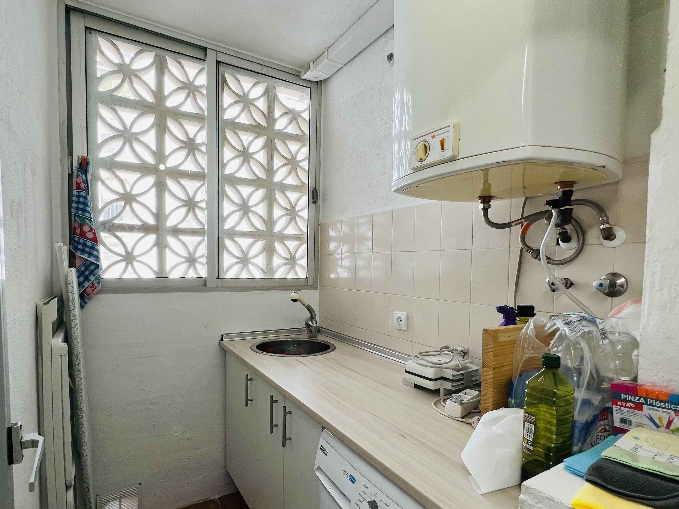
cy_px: 286
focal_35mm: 18
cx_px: 324
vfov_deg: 71.3
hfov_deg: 87.7
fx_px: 353
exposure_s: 1/121
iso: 32
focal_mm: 1.57
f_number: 1.8
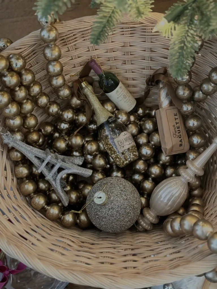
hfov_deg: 30.3
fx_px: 401
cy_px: 144
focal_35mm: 48
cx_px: 108
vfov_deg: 39.7
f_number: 1.78
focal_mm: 6.86
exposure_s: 1/40
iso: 500
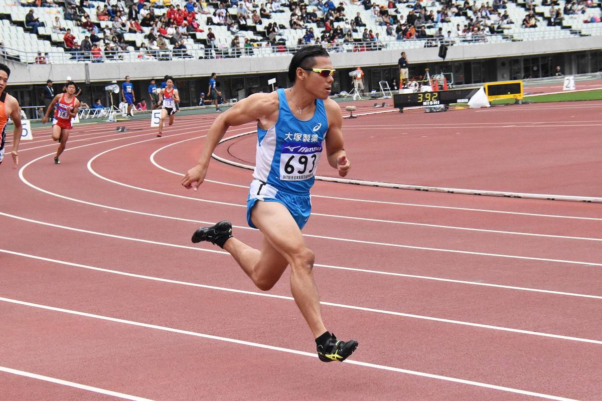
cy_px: 200
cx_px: 301
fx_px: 1706
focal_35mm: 102
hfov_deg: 20.0
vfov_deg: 13.4
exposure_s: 1/1600
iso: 4000
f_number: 10
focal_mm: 68
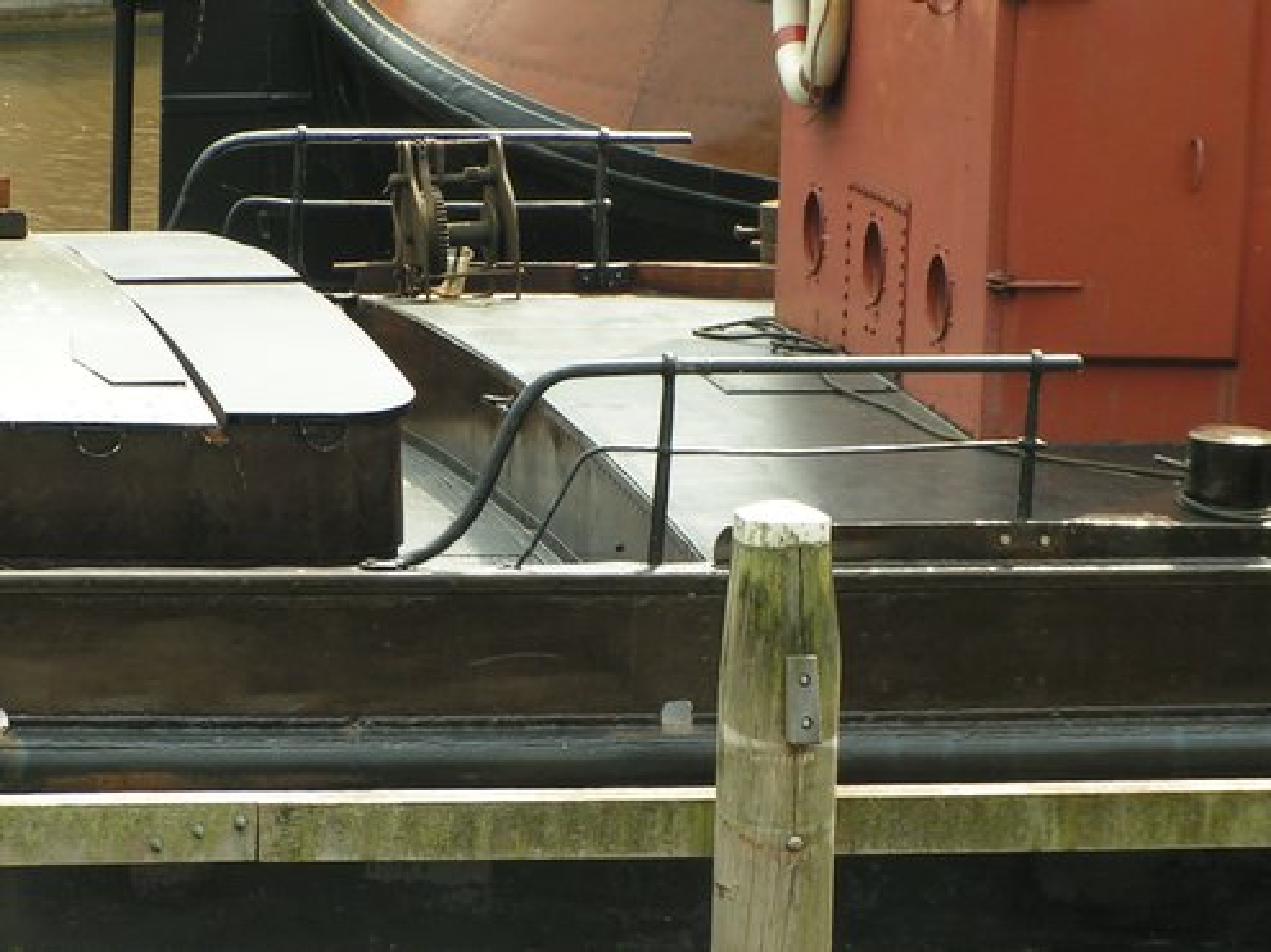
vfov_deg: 9.4
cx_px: 636
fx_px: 5763
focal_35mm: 157
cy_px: 476
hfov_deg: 12.6
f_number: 5
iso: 50
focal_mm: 24
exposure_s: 1/200
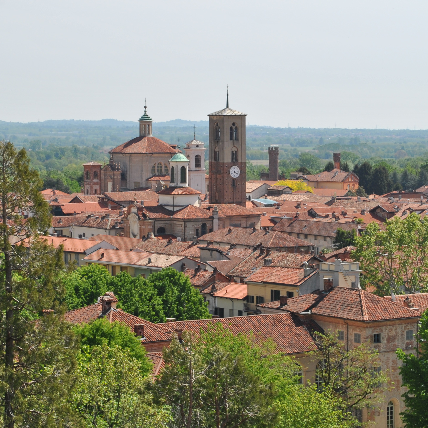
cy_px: 182
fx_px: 1609
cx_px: 221
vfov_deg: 15.1
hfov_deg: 15.2
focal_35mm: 115
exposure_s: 1/200
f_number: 10
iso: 100
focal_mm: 46
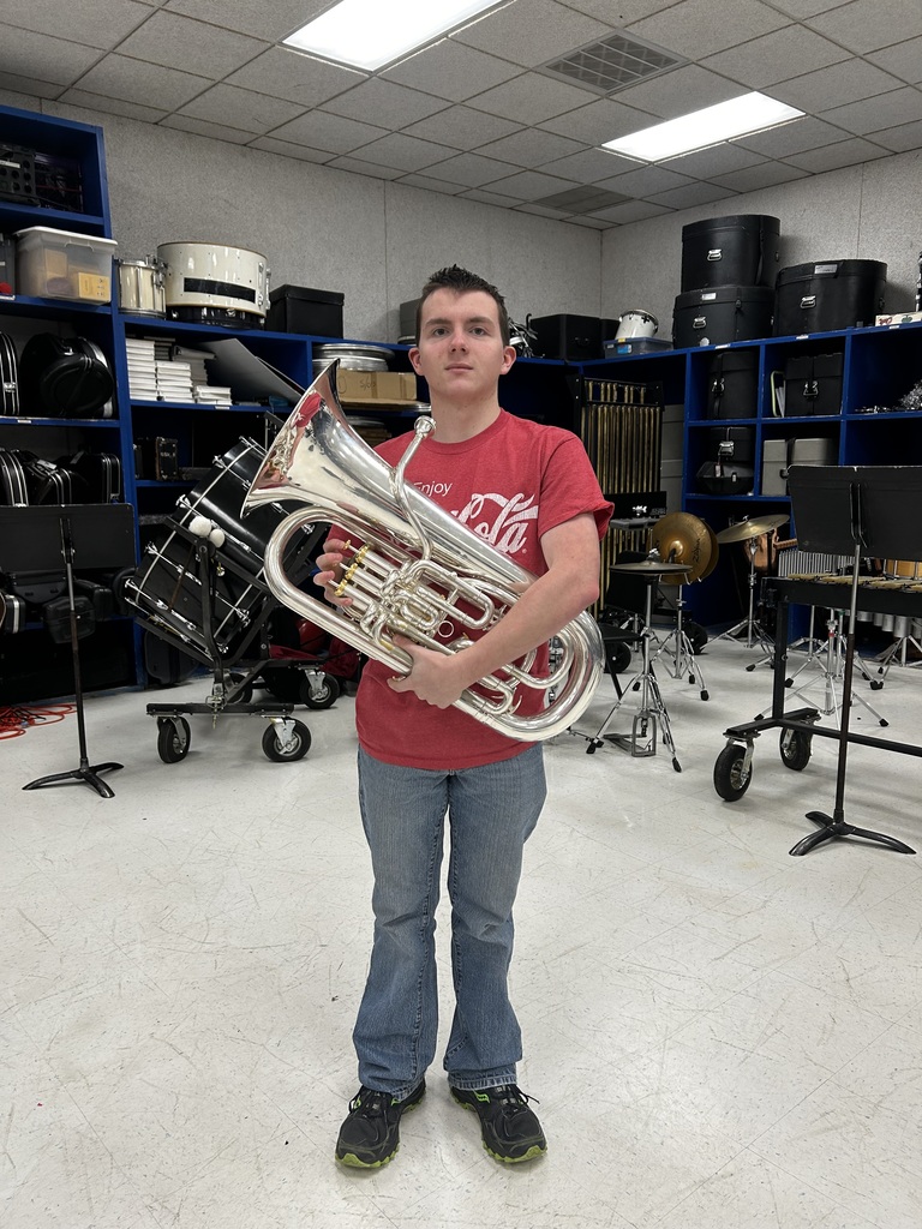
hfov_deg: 53.1
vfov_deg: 67.3
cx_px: 461
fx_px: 923
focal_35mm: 26
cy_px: 614
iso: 80
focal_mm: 5.7
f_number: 1.5
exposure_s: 1/60
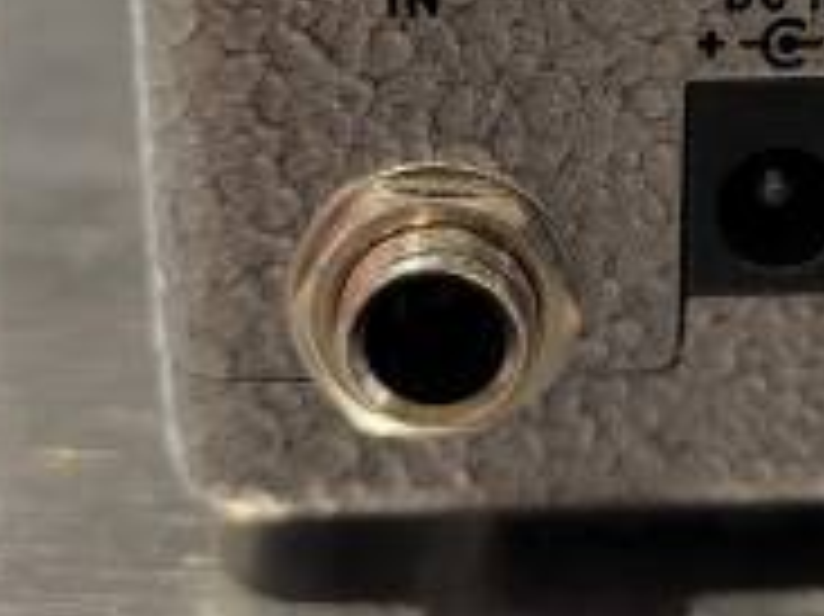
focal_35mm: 74
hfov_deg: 26.1
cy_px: 58
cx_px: 603
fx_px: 1760
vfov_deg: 19.5
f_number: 1.8
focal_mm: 5.4
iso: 250
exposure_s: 1/120
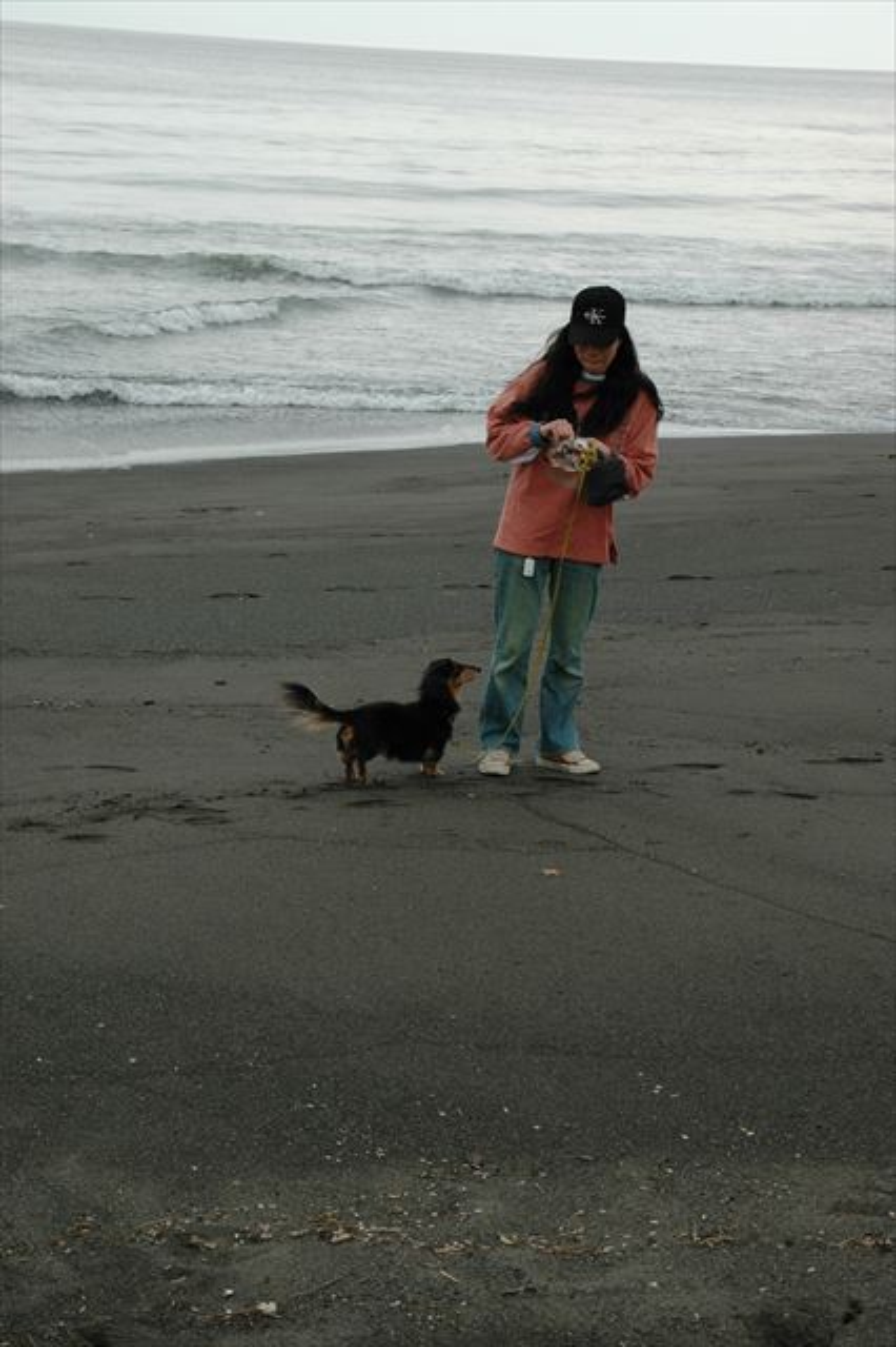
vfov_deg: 31.9
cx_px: 448
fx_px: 2354
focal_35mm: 63
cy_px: 674
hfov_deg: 21.5
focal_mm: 42
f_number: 7.1
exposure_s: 1/200
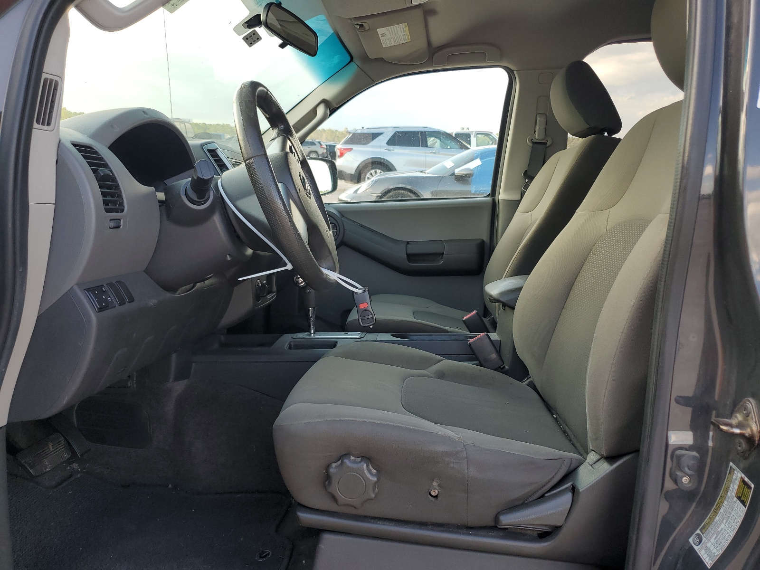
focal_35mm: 26
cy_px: 285
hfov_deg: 67.3
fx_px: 571
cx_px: 380
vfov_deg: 53.1
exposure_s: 1/286
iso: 50
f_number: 1.5
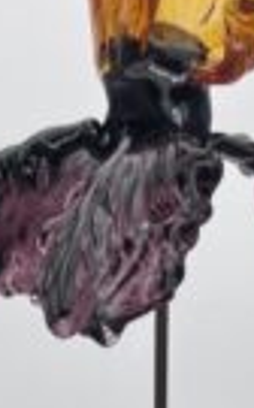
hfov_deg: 12.0
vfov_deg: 17.8
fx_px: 1211
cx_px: 124
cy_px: 549
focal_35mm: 109
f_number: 1.5
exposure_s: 1/632
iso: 50
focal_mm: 5.7
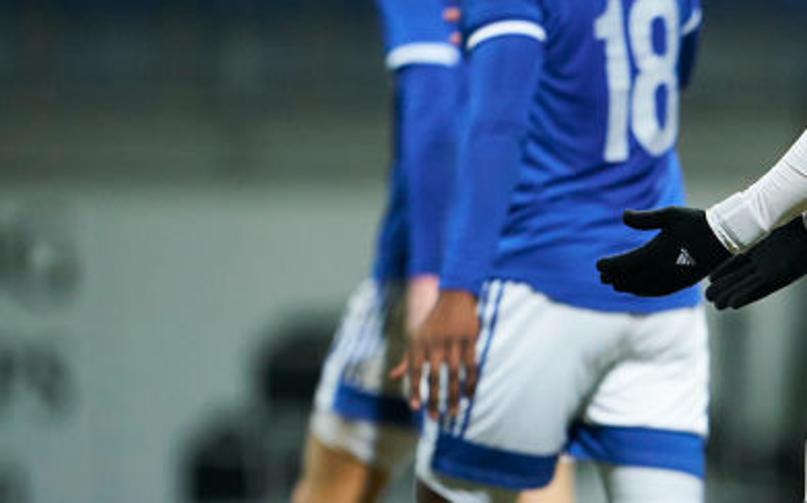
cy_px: 302
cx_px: 939
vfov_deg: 1.2
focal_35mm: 1068
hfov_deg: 2.0
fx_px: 23479
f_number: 2.8
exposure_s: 1/1600
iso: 4000
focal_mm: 400
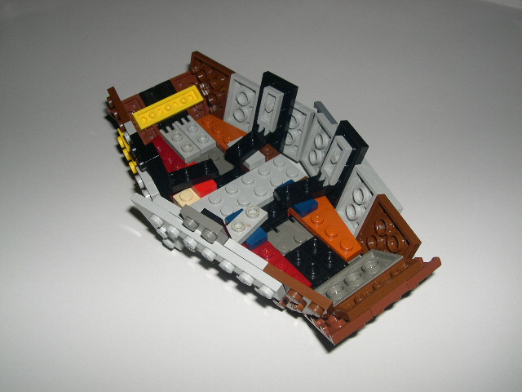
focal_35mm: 38
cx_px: 261
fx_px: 573
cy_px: 196
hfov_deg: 49.0
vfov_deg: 37.7
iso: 100
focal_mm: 8
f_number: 7.6
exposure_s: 1/60
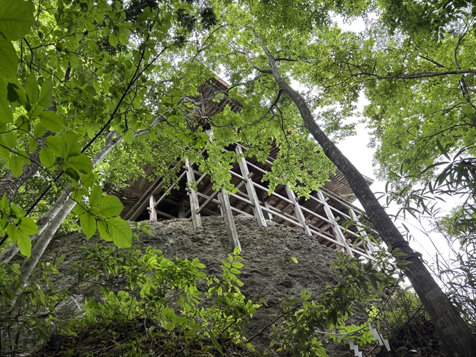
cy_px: 178
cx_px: 238
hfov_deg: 67.3
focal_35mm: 26
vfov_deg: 53.1
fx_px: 358
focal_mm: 5.96
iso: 64
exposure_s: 1/121
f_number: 1.6
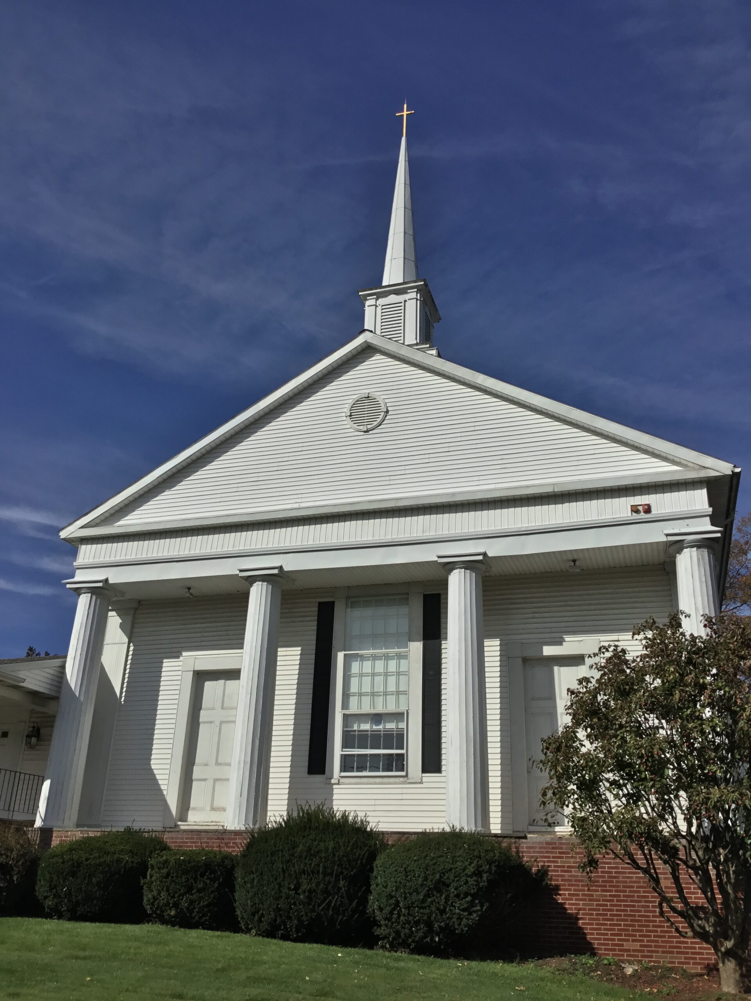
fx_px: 897
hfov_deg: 45.4
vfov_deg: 58.4
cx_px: 376
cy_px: 500
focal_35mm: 31
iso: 25
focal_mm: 3.3
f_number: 2.4
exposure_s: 1/4525
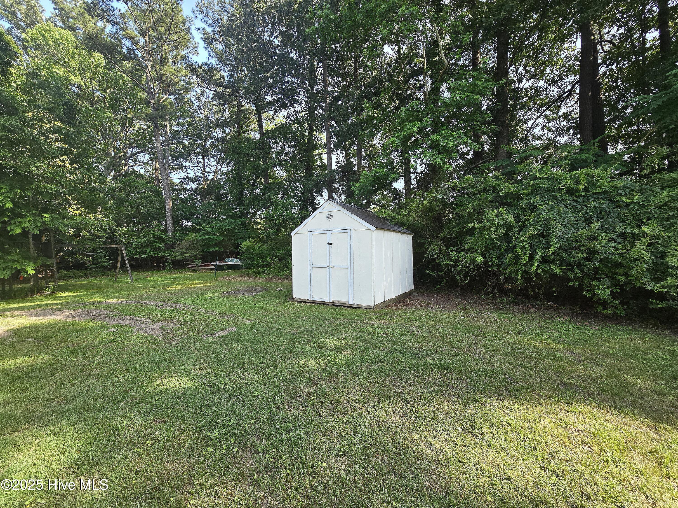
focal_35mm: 13
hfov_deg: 106.2
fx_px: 255
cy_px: 254
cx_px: 339
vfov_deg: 89.9
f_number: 2.2
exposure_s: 1/286
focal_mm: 2.2
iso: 50
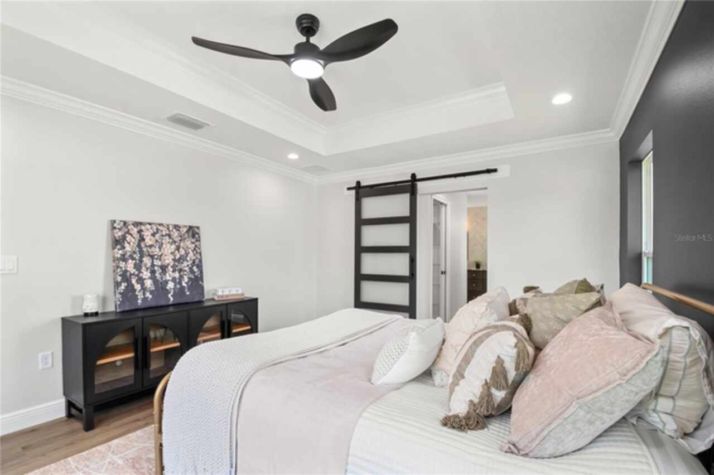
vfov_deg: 77.3
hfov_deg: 100.4
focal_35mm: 15
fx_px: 297
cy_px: 238
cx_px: 357
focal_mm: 10
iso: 250
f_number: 9
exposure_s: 1/13
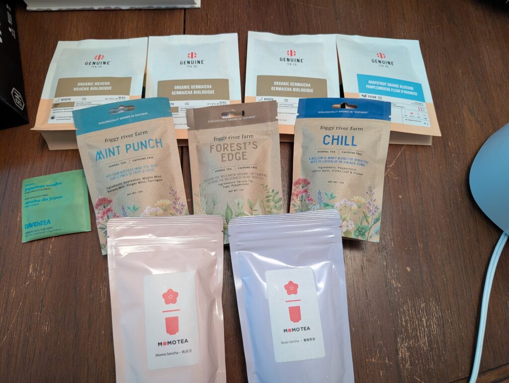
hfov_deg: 71.5
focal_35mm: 24
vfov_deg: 56.9
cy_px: 192
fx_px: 353
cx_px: 254
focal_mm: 6.9
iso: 448
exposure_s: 1/60
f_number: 1.68
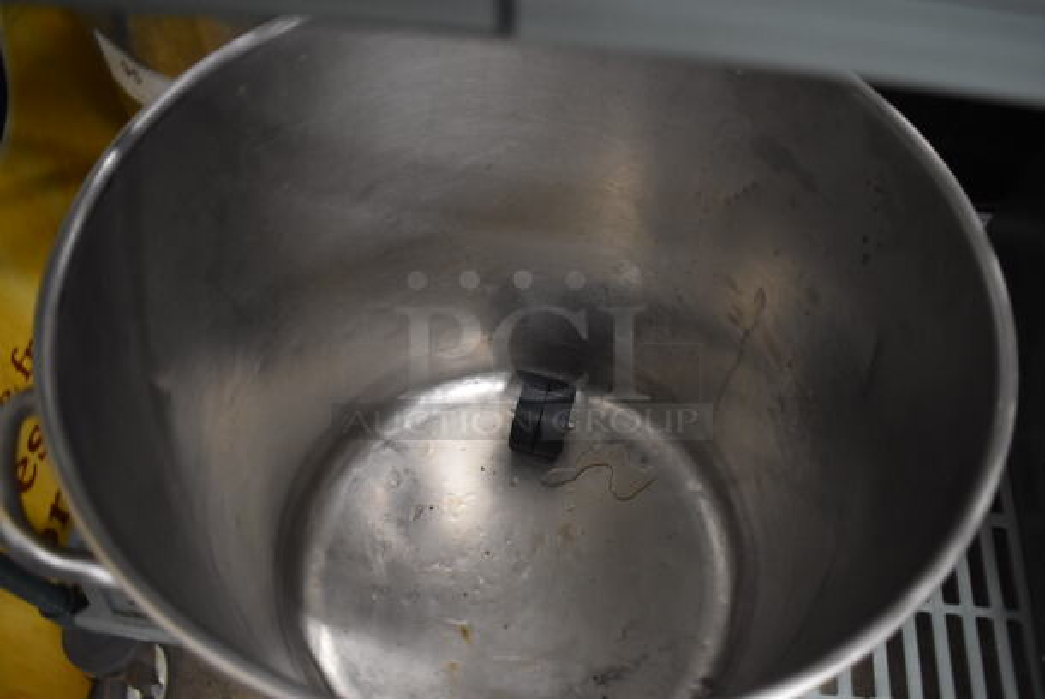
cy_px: 350
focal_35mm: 27
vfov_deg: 48.0
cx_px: 522
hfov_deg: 67.3
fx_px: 784
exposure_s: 1/30
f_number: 3.5
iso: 2200
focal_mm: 18
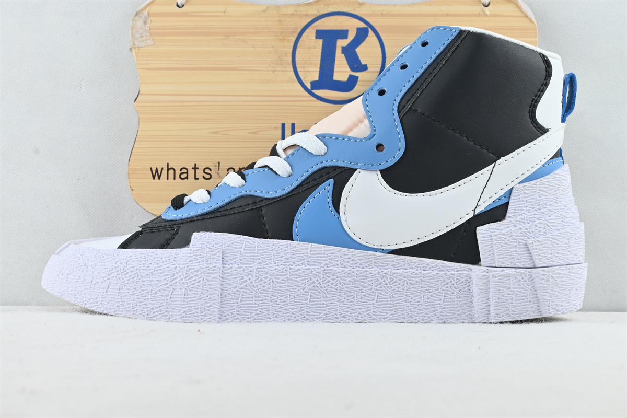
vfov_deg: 26.5
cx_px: 314
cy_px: 209
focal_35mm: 51
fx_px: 888
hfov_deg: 38.9
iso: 100
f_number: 10
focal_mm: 34
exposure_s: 1/13
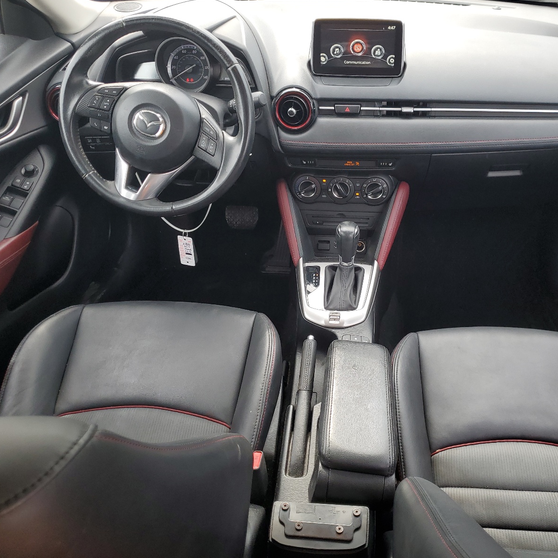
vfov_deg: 52.5
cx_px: 325
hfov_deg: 52.3
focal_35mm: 31
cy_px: 281
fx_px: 565
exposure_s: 1/167
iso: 50
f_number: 1.5
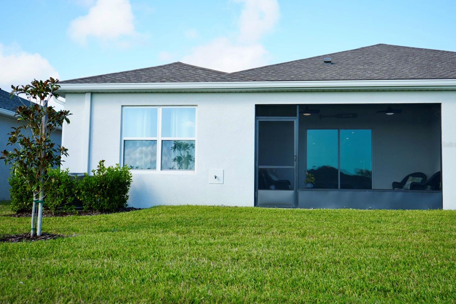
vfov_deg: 31.9
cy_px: 144
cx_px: 225
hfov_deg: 46.4
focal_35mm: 42
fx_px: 532
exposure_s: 1/250
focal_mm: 39
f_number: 5
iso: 100
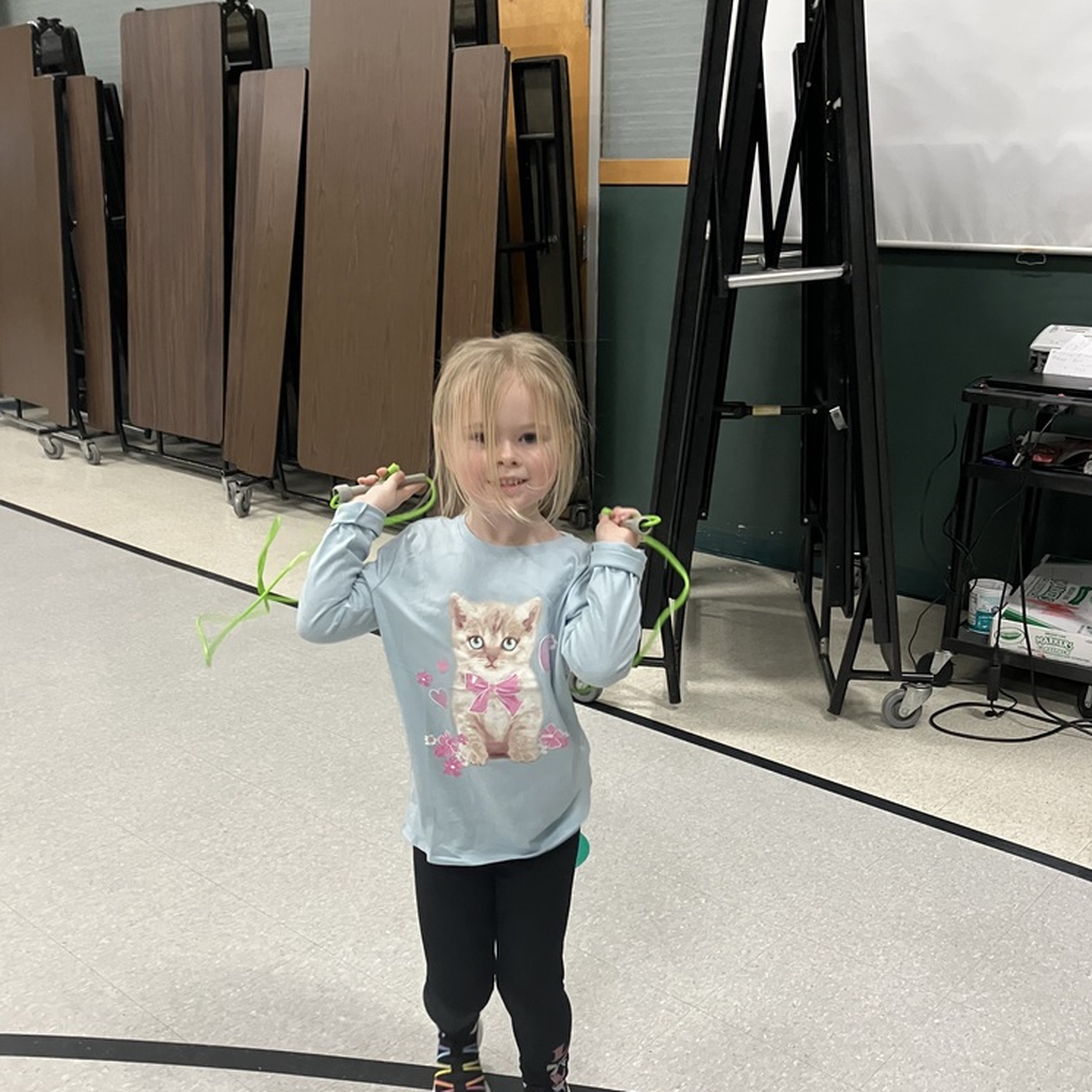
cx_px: 548
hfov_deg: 48.5
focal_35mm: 34
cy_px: 620
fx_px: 1213
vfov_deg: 48.3
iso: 200
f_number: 1.8
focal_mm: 3.99
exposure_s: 1/60
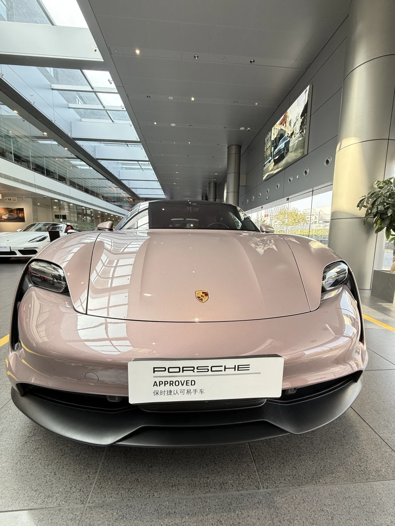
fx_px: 213
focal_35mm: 14
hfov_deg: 85.7
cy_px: 263
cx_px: 198
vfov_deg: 102.1
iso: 64
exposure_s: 1/100
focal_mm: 2.22
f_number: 2.2
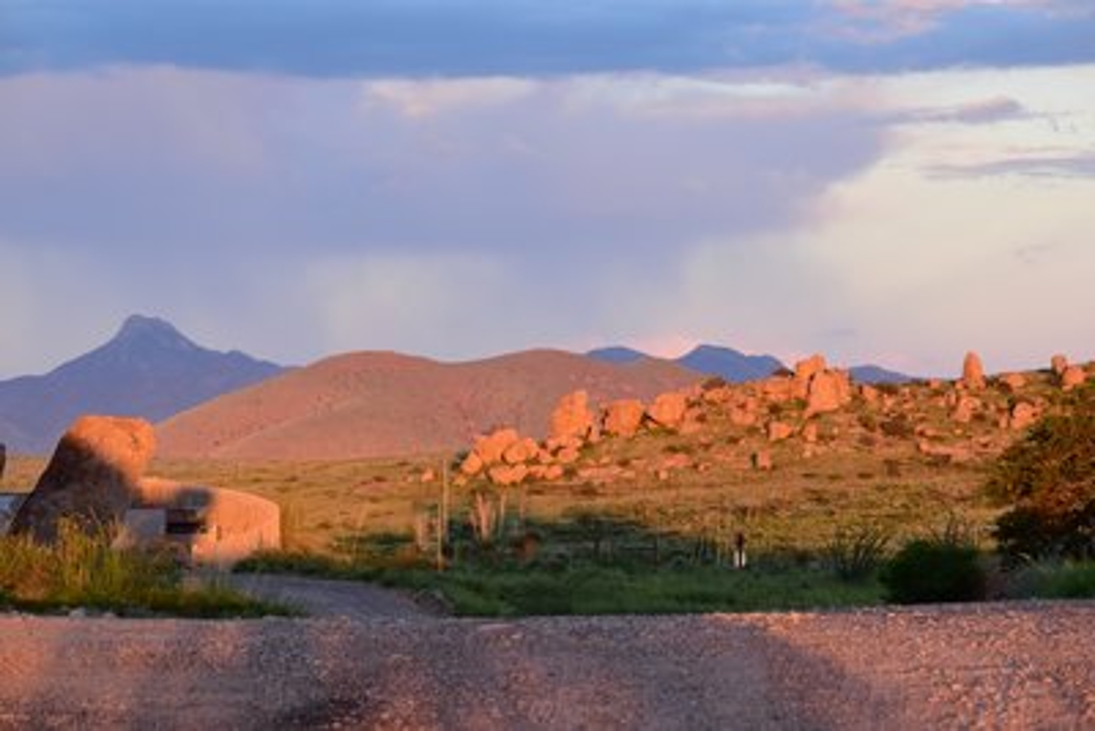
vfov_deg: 9.9
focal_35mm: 138
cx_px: 548
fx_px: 4199
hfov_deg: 14.9
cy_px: 366
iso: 450
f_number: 6.3
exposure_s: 1/125
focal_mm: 92
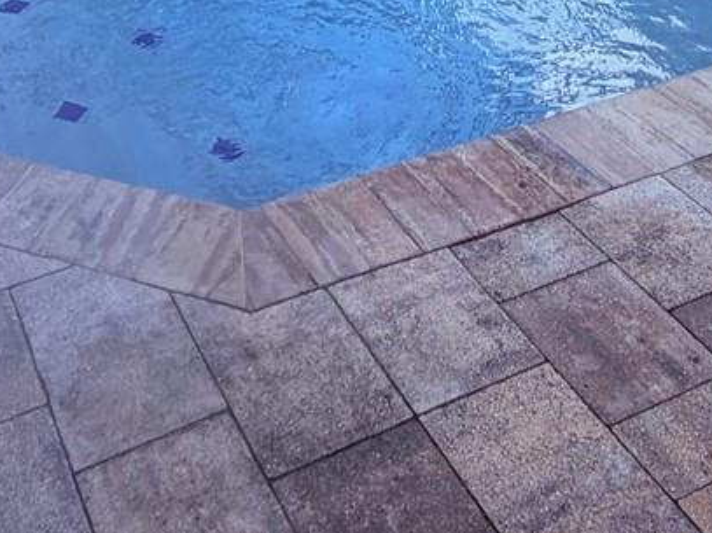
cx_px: 177
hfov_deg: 34.2
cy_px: -447
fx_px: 1131
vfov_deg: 19.3
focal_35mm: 55
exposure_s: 1/167
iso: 50
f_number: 2.2
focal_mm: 2.22
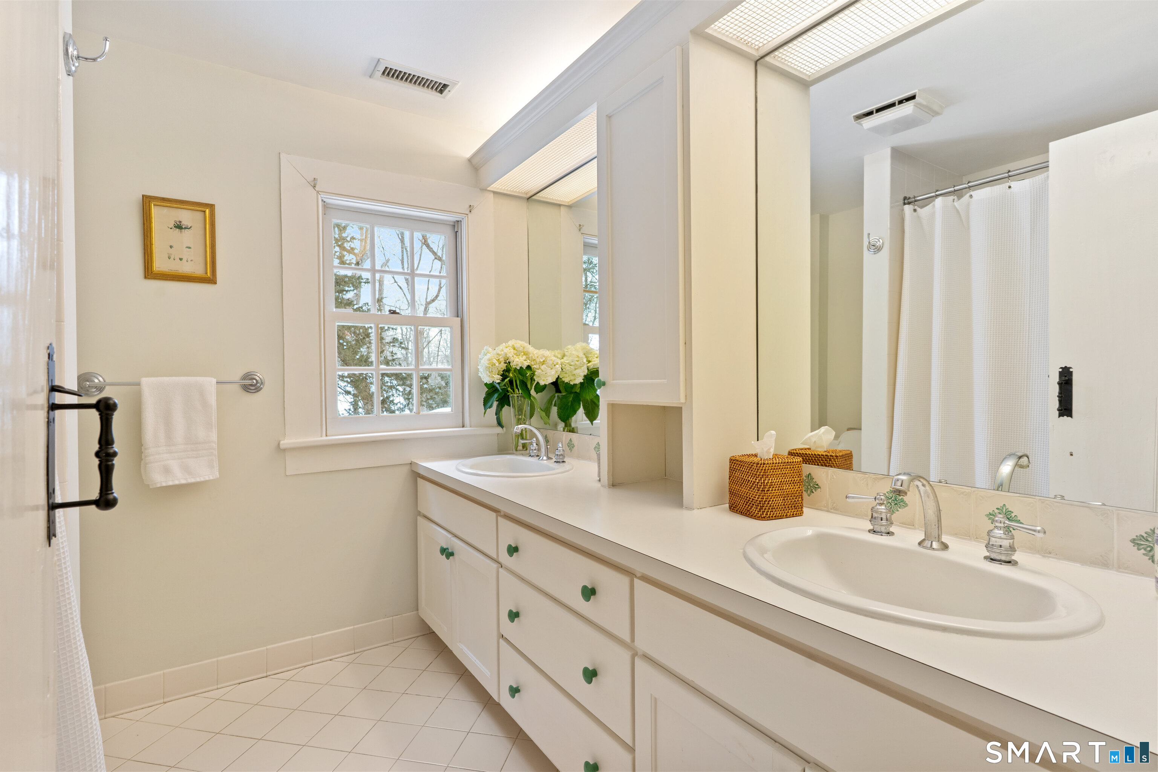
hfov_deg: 93.3
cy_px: 386
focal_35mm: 17
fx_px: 547
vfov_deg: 70.4
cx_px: 579
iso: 320
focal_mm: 17
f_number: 8
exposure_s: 1/10
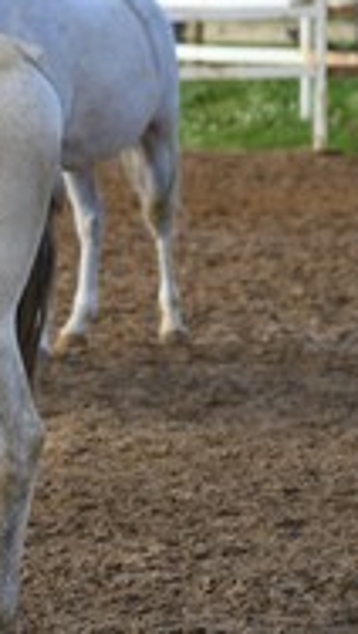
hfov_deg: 3.7
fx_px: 5509
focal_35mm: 327
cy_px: 310
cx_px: -341
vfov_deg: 6.6
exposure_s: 1/400
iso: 200
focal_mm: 140
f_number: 6.3
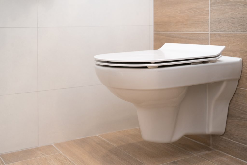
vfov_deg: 28.1
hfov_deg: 41.1
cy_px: 82
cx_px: 124
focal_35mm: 48
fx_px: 329
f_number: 6.3
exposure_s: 1/100
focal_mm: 48
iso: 1250
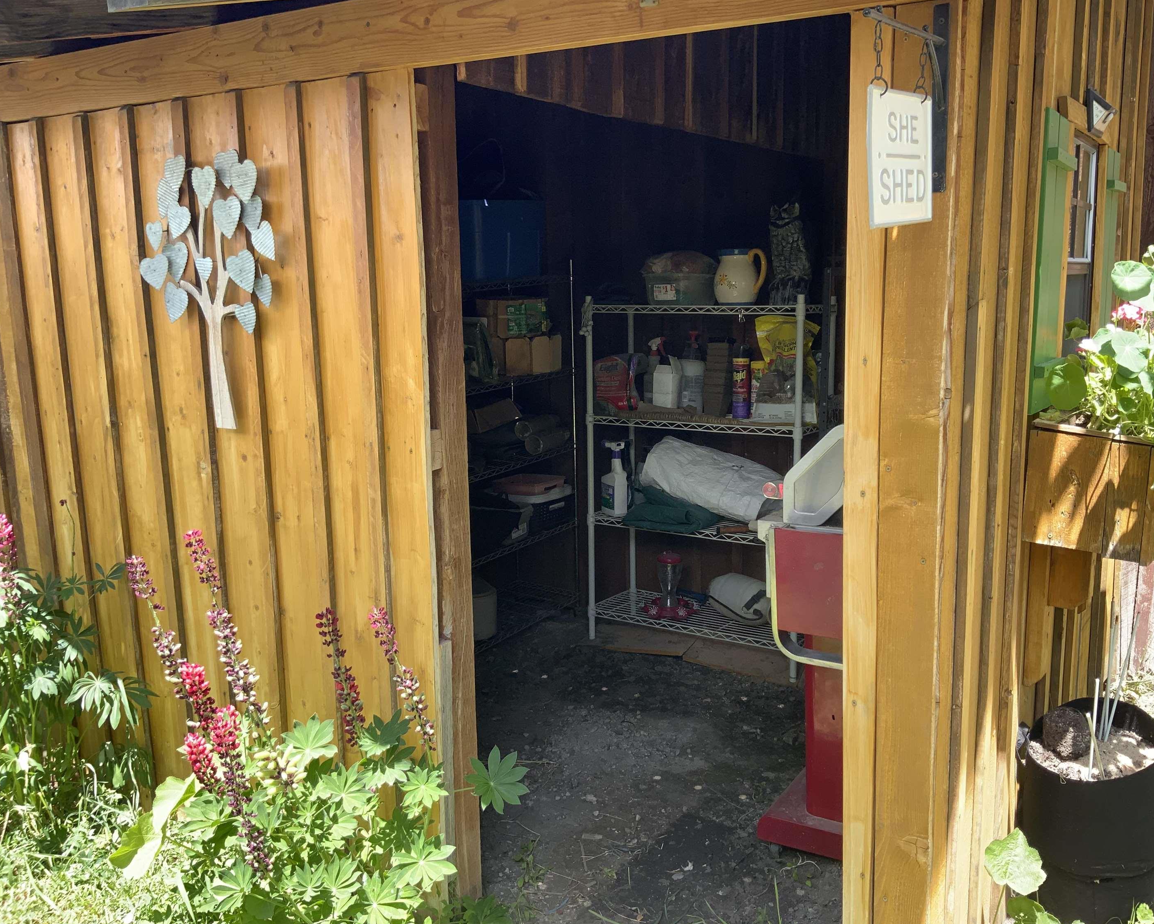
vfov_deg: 47.1
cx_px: 621
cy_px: 453
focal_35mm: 31
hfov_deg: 57.1
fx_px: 1059
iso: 16
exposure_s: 1/128
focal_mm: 3
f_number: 1.8
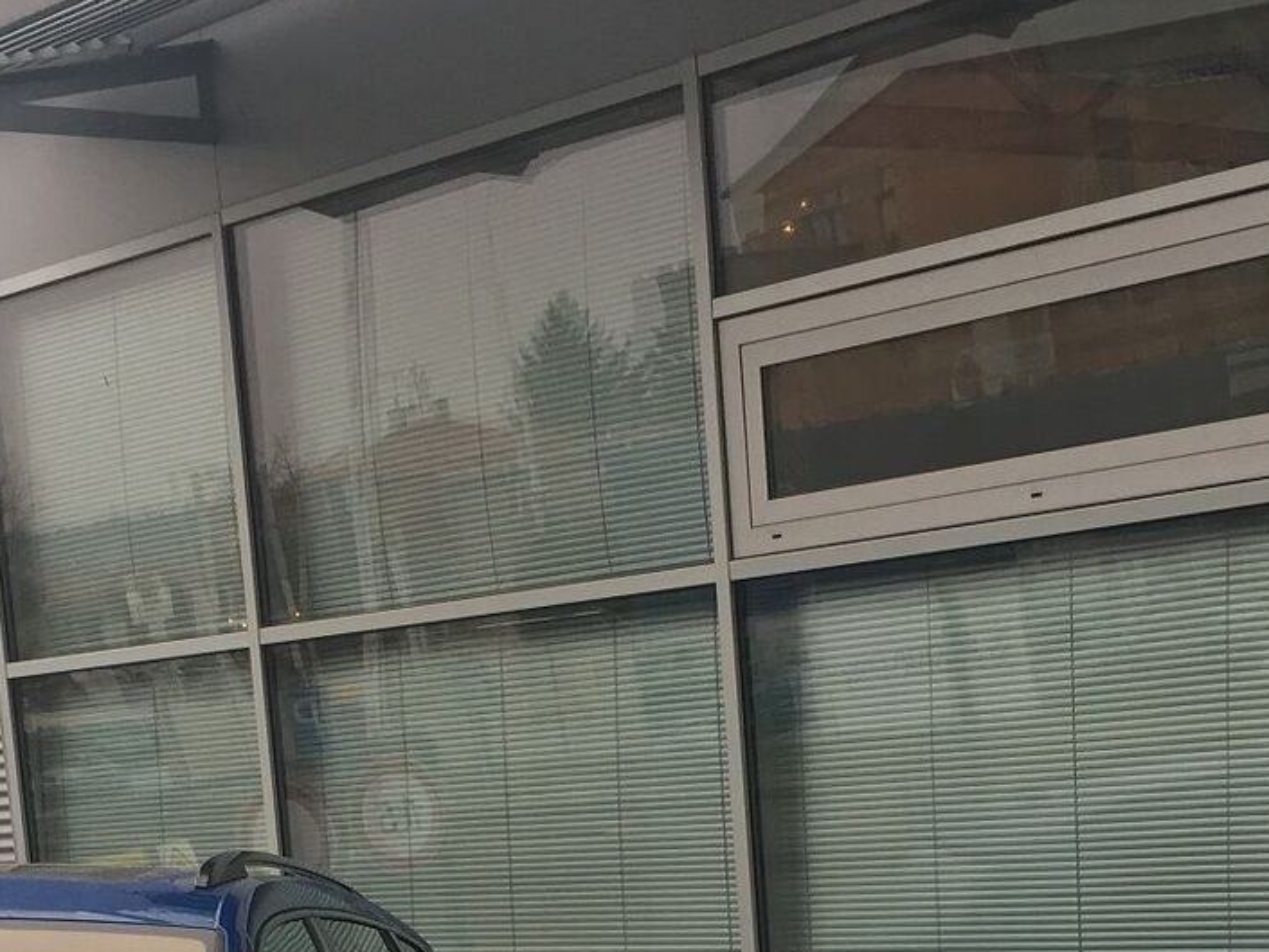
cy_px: 1179
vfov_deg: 17.7
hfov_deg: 24.6
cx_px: 457
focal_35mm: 79
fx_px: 2897
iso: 40
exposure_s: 1/100
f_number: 2.2
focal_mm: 4.15
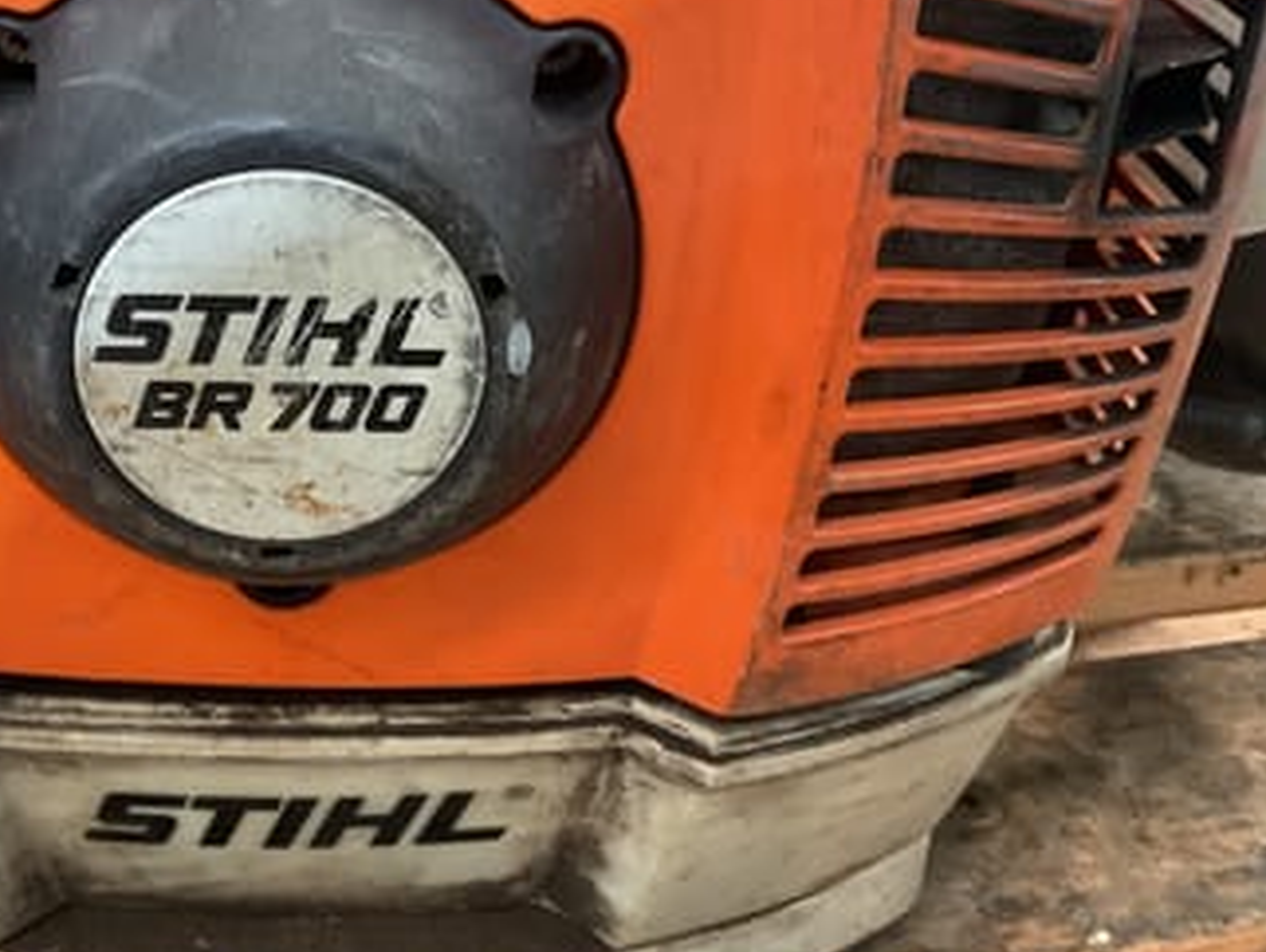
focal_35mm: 45
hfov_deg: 40.9
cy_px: 423
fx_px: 1647
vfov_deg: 32.2
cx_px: 318
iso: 250
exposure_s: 1/33
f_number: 1.8
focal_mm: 3
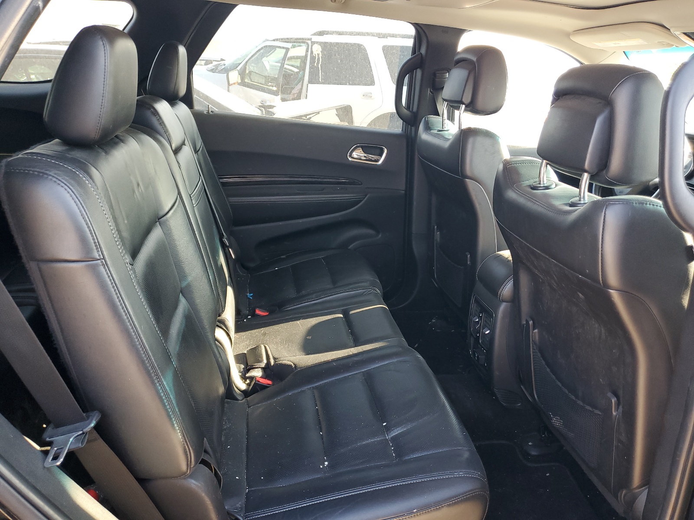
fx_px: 521
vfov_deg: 53.1
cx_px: 347
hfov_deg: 67.3
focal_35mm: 26
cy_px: 260
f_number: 1.5
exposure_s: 1/100
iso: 71
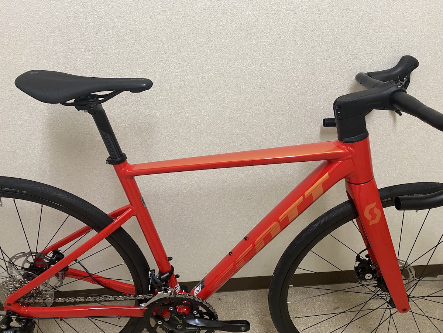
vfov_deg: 53.1
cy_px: 166
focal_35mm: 26
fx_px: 333
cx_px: 222
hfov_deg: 67.3
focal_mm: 4.25
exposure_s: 1/50
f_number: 1.8
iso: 200
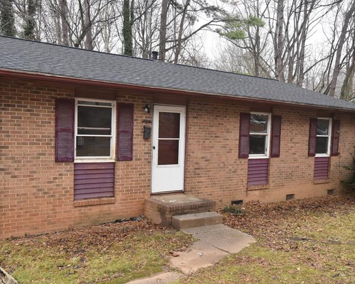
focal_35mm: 34
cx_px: 181
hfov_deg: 52.9
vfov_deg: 43.3
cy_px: 158
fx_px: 357
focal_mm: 25
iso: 2500
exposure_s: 1/500
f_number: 11
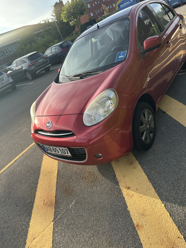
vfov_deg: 71.6
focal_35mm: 24
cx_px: 93
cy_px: 124
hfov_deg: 56.8
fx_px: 172
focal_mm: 6.86
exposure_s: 1/1212
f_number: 1.78
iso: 80
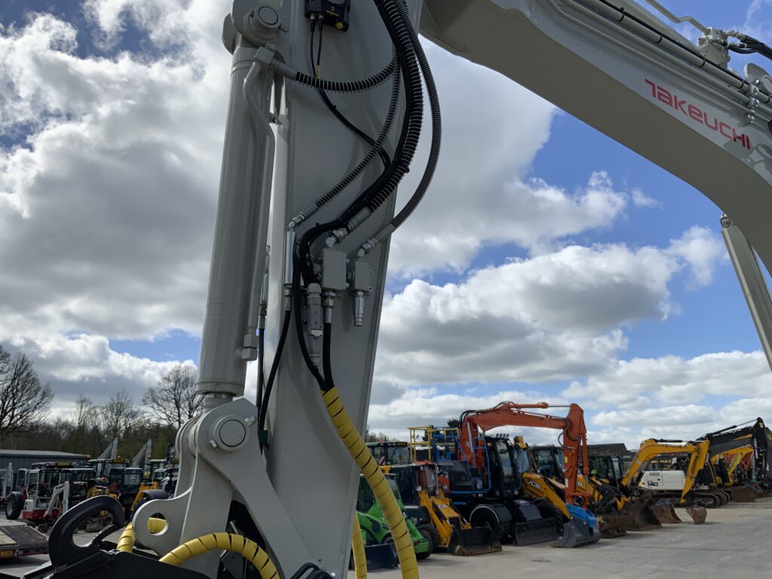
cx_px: 386
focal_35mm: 29
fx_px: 647
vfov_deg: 48.2
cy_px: 290
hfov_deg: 61.7
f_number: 1.8
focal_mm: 3
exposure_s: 1/3788
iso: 20
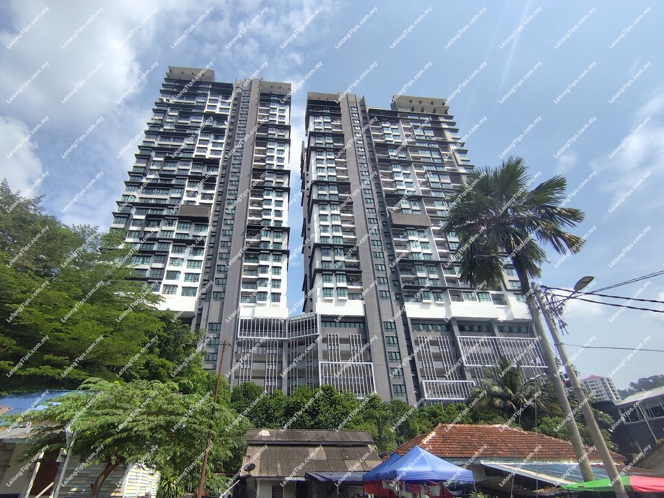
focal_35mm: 16
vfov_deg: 78.1
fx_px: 307
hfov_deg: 94.5
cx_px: 332
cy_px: 249
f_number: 2.2
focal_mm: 1.65
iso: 50
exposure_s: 1/1997
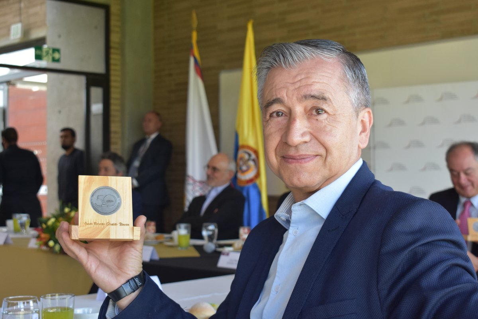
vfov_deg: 23.8
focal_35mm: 57
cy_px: 160
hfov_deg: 35.1
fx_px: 757
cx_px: 239
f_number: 6.3
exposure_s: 1/160
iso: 800
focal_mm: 38
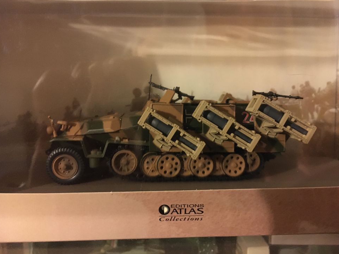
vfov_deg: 46.8
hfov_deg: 60.0
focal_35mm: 30
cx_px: 171
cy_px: 124
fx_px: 294
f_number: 2.2
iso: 500
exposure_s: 1/17
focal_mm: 4.15
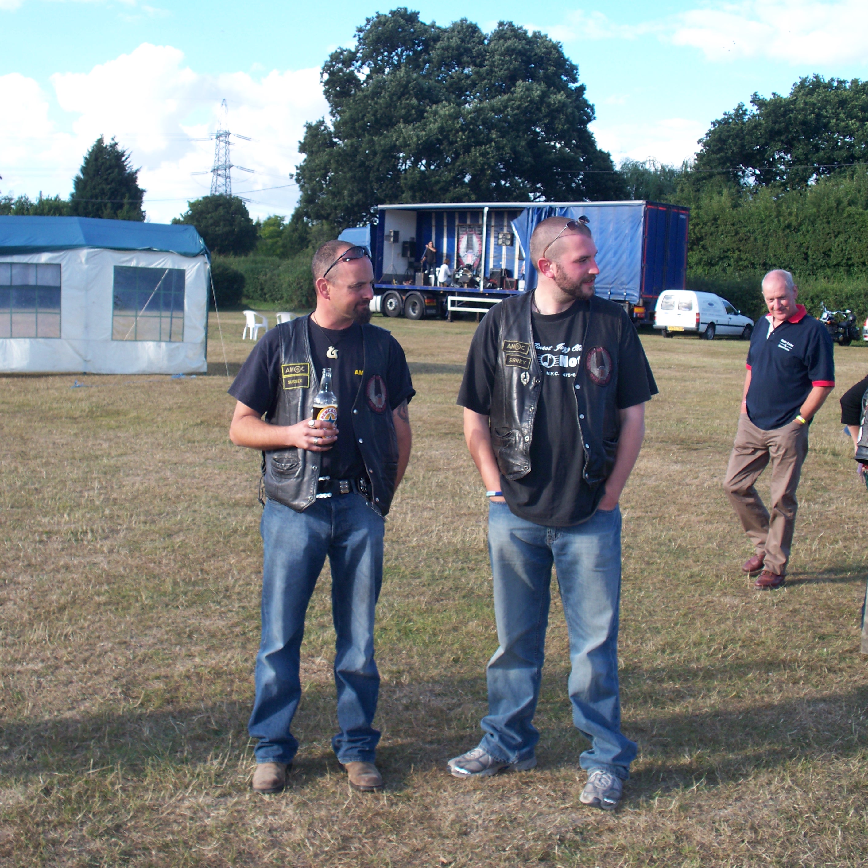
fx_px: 1277
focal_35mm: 45
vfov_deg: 37.4
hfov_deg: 37.5
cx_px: 414
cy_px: 361
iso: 64
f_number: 2.8
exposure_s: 1/250
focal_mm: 7.54
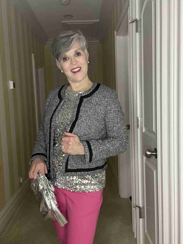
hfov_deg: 46.8
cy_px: 122
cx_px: 92
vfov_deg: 60.0
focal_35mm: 30
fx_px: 211
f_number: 2.2
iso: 125
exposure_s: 1/60
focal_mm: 2.71
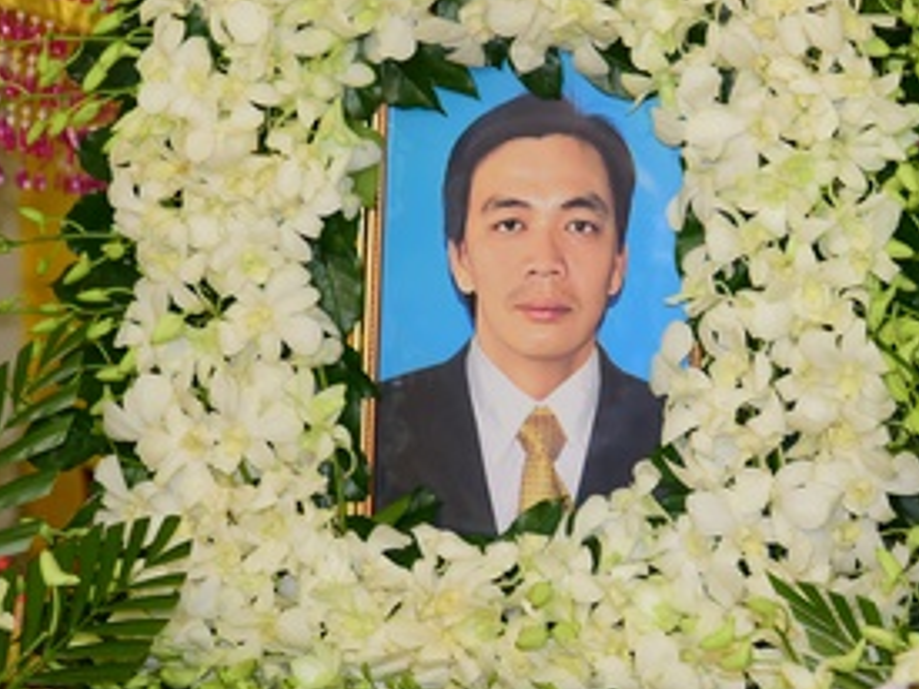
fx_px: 6634
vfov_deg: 5.9
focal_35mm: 250
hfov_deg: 7.9
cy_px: 237
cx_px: 558
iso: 320
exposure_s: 1/60
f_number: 4
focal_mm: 110
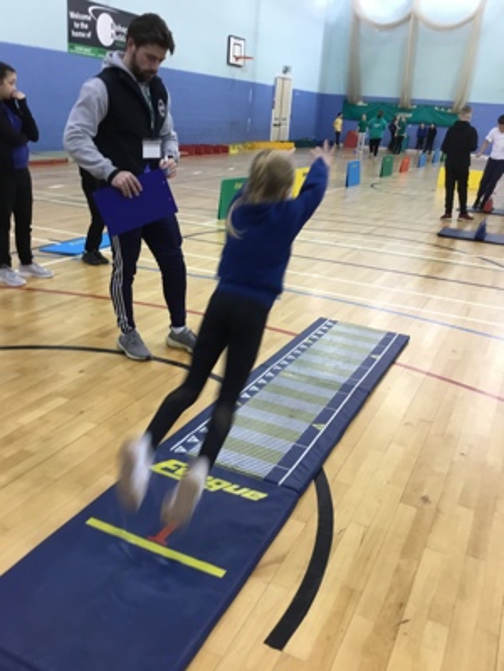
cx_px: 252
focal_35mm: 31
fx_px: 602
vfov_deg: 58.4
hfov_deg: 45.4
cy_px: 336
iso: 100
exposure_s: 1/33
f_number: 2.4
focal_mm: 3.3
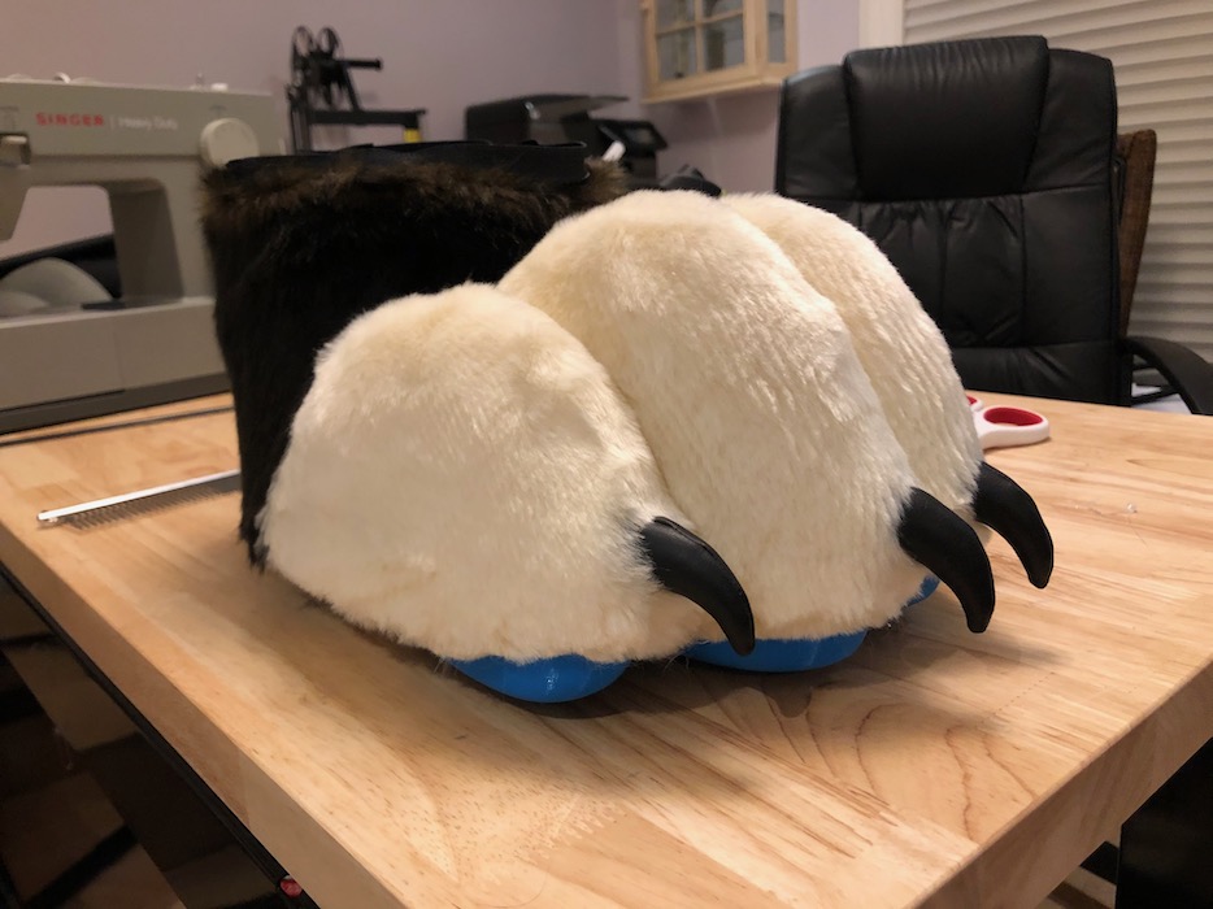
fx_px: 981
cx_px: 606
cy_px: 454
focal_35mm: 28
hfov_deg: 63.5
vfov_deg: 49.7
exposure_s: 1/13
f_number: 1.8
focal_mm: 4
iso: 100
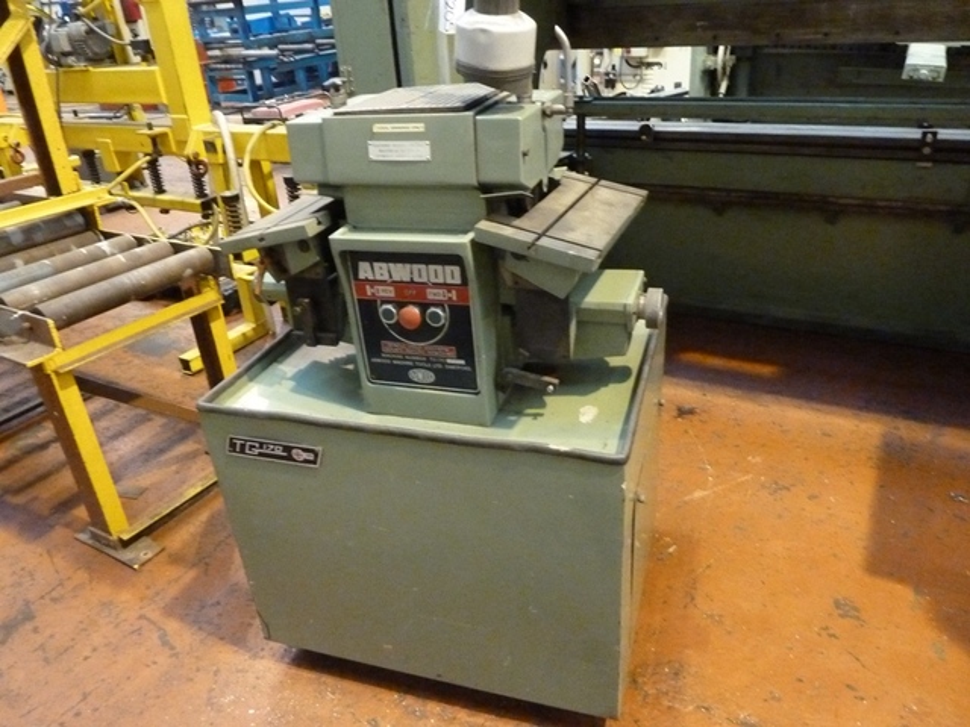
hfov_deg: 69.4
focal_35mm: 25
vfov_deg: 54.9
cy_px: 364
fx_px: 701
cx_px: 485
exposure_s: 1/10
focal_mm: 4.1
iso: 800
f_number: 3.3
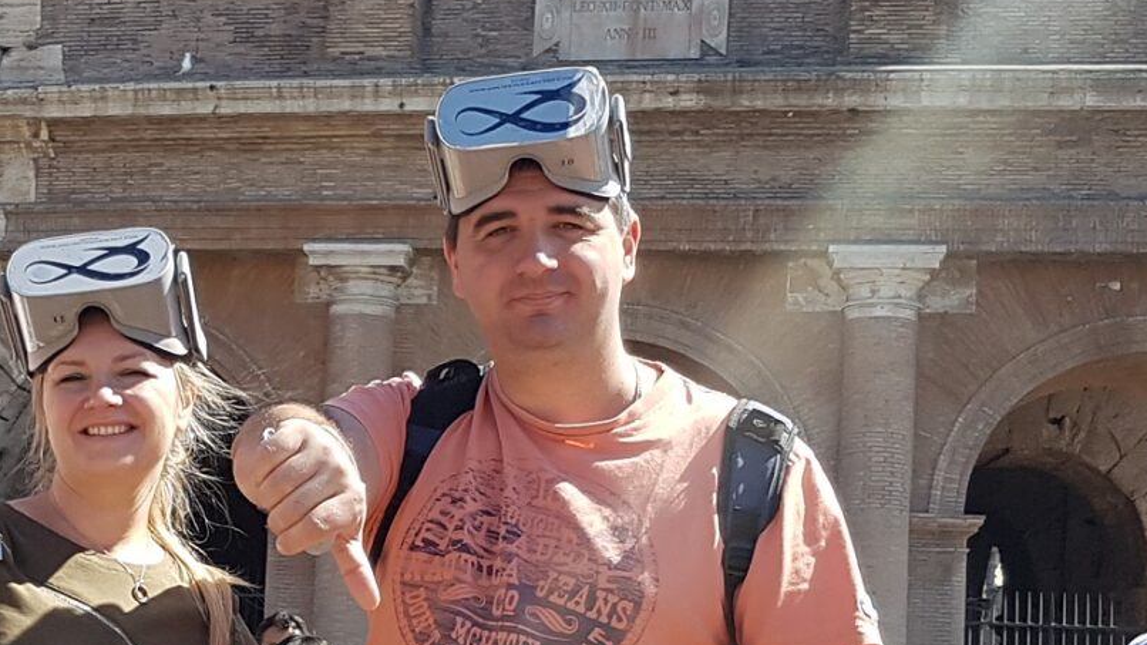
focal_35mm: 90
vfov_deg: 13.3
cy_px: 551
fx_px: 2737
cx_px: 339
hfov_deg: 23.5
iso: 50
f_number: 1.7
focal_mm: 4.2
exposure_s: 1/1328
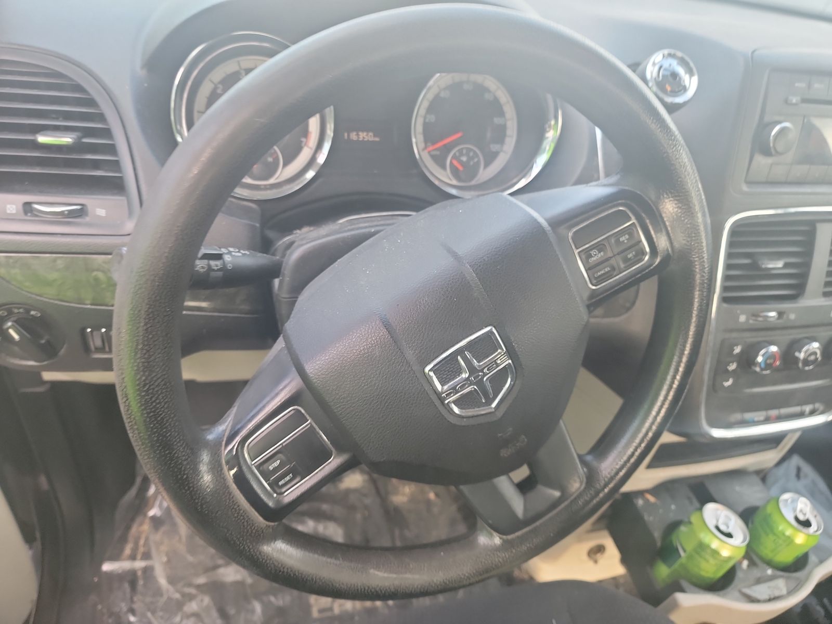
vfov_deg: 56.8
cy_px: 312
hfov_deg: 71.6
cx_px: 416
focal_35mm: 24
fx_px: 577
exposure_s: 1/59
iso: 262
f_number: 1.8
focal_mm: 6.7
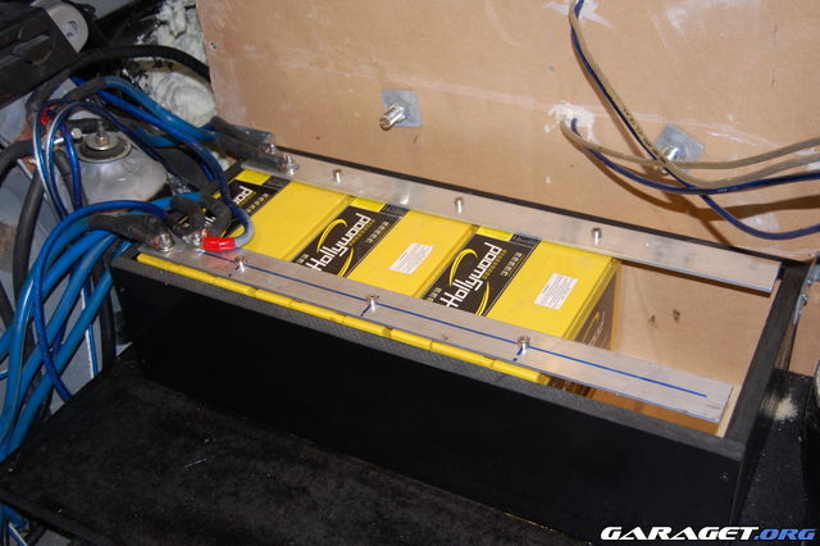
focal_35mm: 42
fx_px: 956
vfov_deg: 31.9
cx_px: 410
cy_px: 273
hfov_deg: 46.4
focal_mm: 28
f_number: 4.2
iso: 400
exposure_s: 1/60
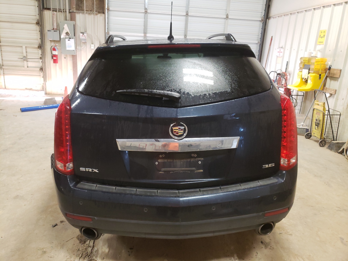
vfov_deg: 53.1
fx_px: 261
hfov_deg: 67.3
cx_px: 174
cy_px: 130
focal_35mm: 26
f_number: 1.5
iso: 296
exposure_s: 1/60.2
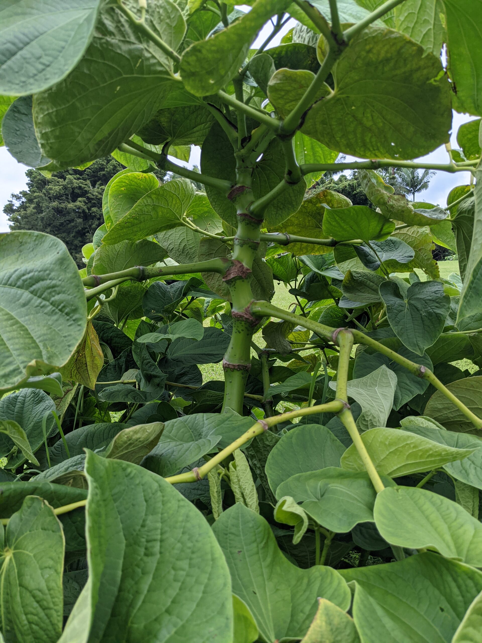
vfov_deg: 65.3
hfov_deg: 51.4
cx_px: 241
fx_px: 501
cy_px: 322
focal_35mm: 27
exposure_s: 1/532
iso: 50
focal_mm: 4.38
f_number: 1.73
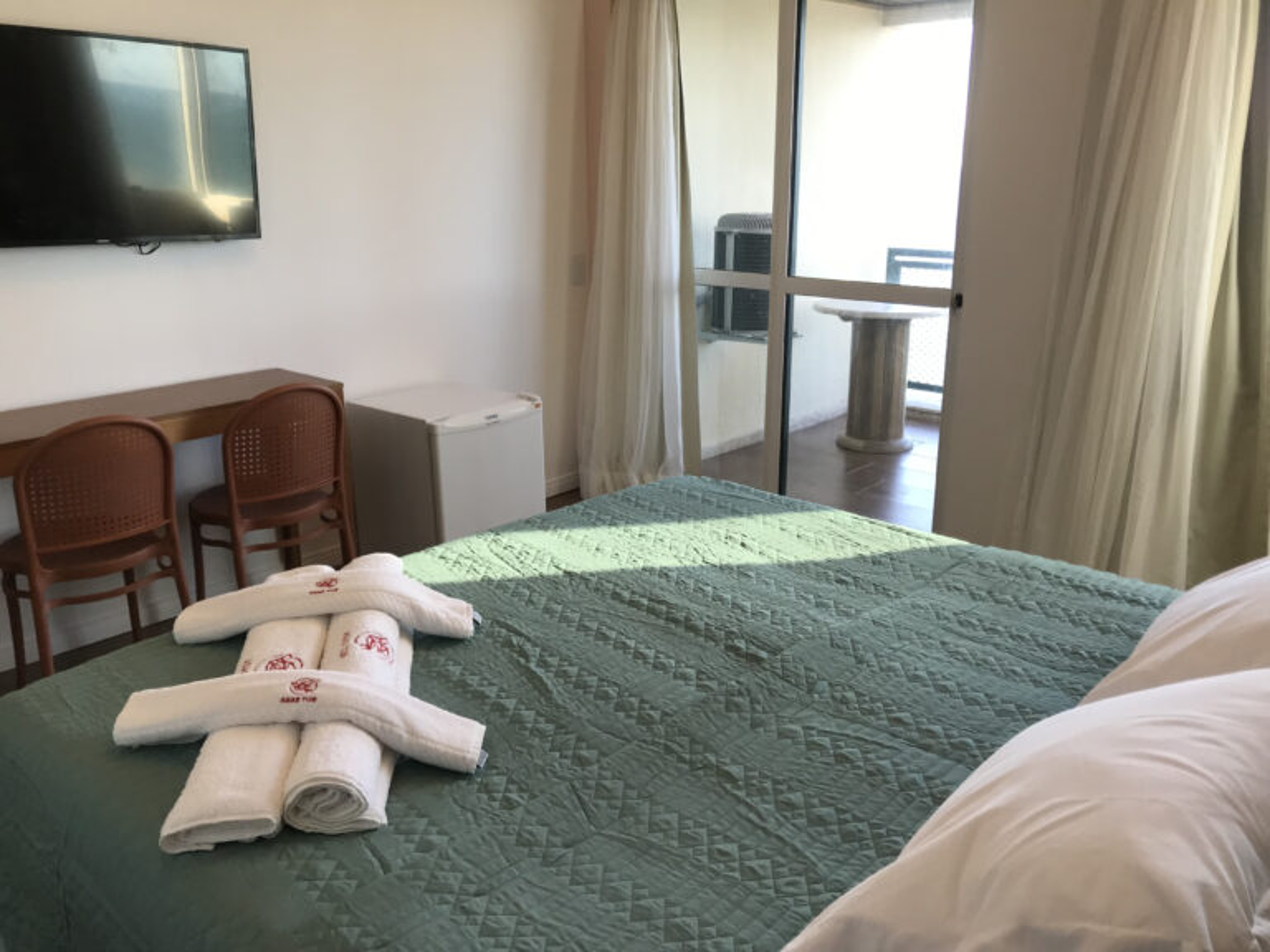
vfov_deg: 49.7
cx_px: 635
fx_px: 1027
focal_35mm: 28
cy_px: 476
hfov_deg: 63.4
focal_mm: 3.99
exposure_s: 1/120
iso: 32
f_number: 1.8
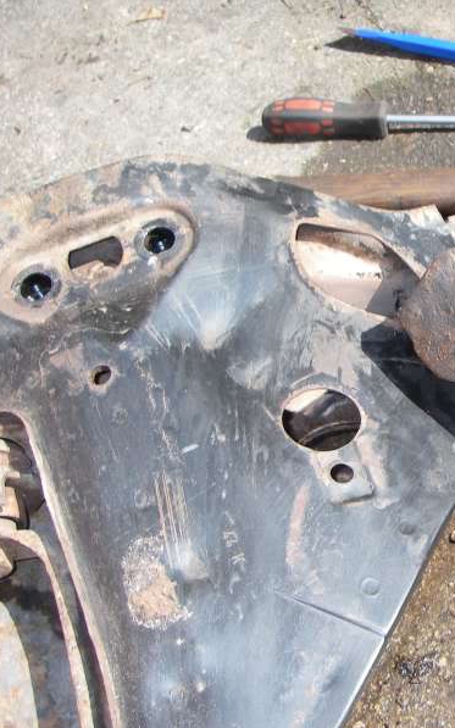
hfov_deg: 22.8
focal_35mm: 54
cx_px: 479
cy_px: 365
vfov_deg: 37.5
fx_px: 1072
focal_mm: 6.3
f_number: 3.3
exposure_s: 1/200
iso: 64
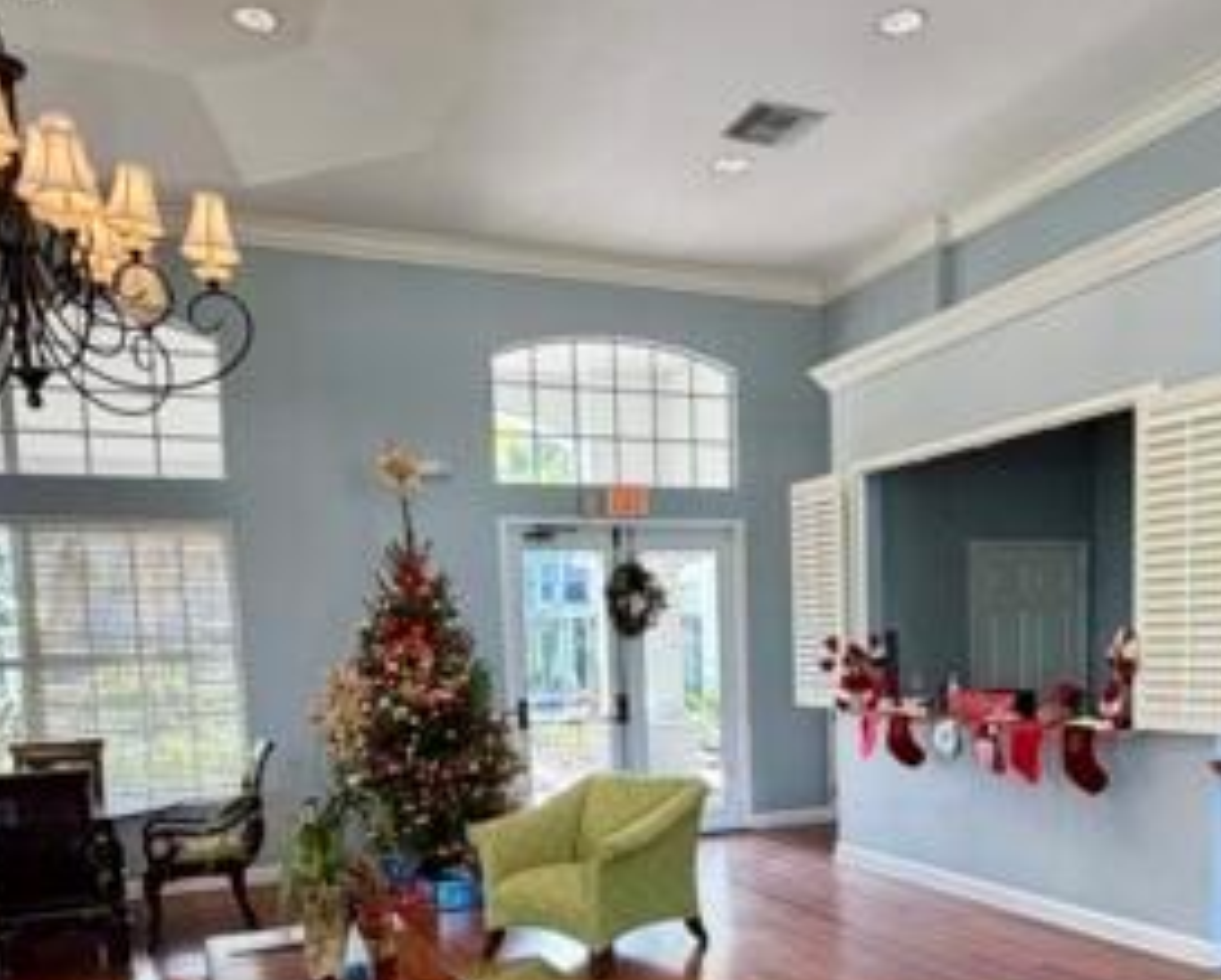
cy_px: 761
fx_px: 1158
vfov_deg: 44.0
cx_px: 684
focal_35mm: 32
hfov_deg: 55.5
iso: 250
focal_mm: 2.22
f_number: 2.2
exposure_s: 1/120
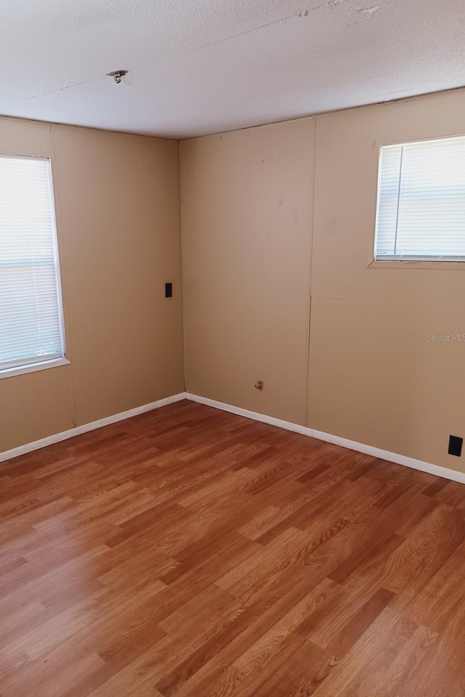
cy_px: 337
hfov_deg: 47.7
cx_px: 197
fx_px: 523
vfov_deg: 67.4
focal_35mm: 27
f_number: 1.8
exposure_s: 1/30
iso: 400
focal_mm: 4.6
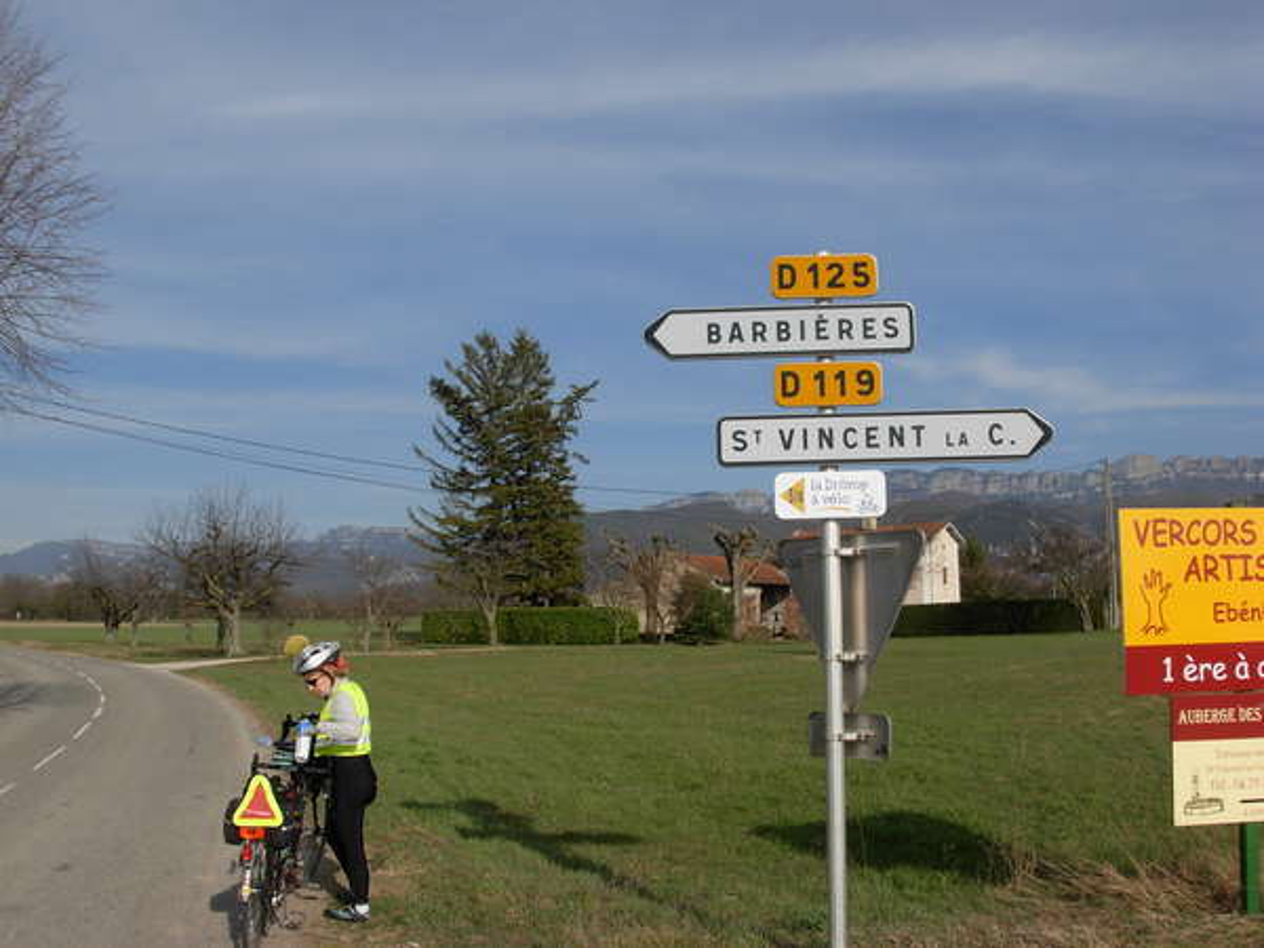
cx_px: 632
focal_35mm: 38
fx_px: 1388
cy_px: 474
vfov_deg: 37.7
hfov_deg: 49.0
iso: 79
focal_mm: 6.3
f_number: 4.9
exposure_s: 1/861
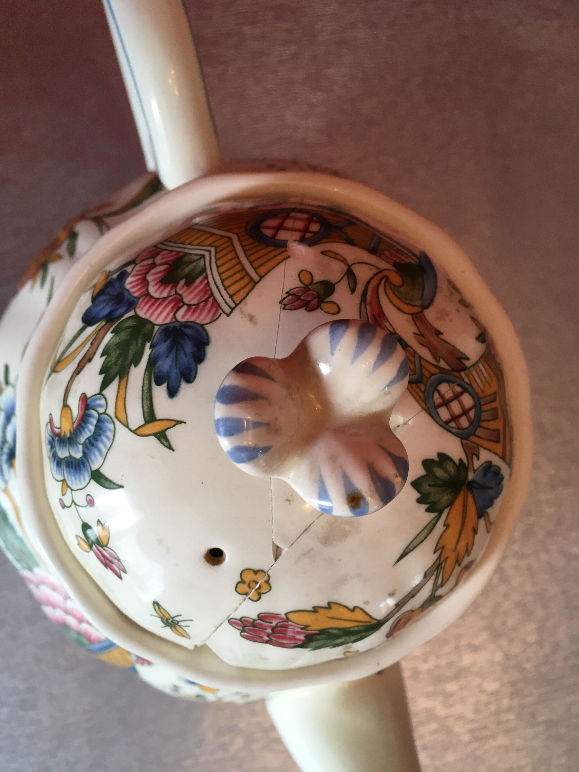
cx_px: 290
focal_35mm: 29
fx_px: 647
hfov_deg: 48.2
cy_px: 386
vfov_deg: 61.7
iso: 40
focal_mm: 4.15
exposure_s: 1/33
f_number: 2.2
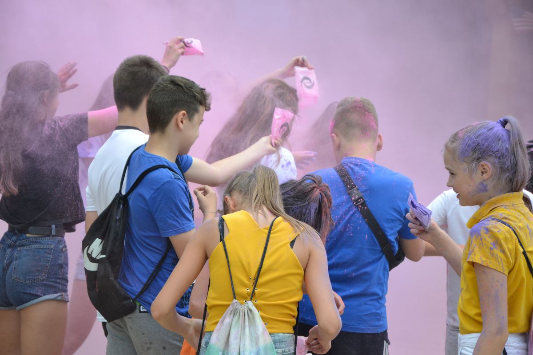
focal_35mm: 120
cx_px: 266
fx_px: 1777
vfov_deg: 11.4
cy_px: 178
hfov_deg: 17.1
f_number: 5.3
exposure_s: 1/640
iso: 400
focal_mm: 80
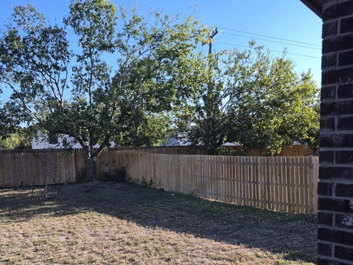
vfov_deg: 46.3
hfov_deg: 59.5
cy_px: 170
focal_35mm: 30
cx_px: 140
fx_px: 306
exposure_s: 1/1772
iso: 80
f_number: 1.8
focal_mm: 5.4
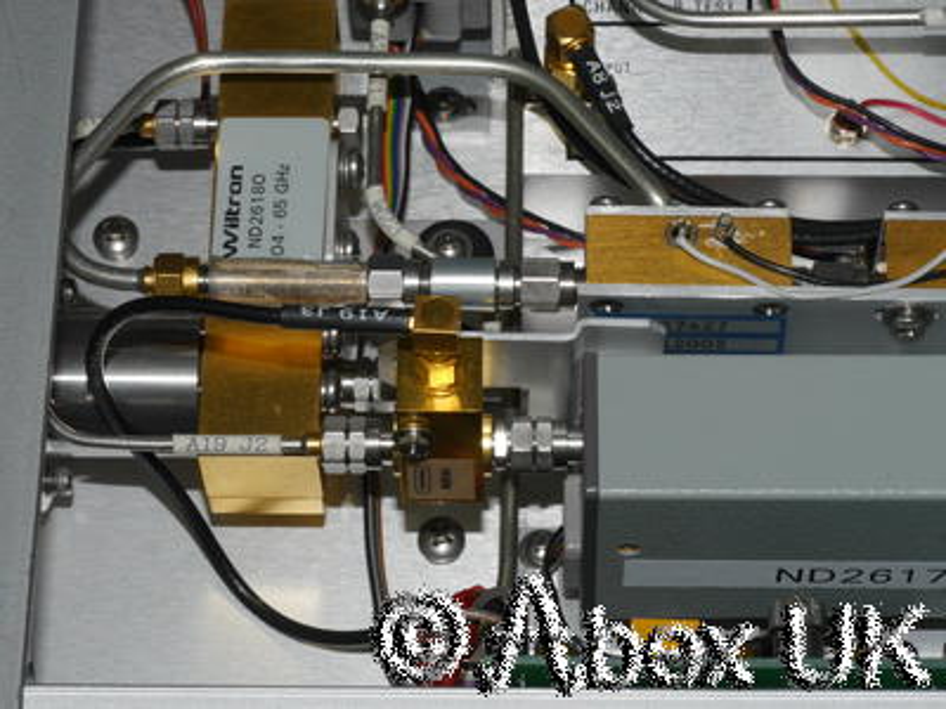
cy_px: 354
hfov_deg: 16.1
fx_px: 3334
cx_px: 473
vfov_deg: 12.1
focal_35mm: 122
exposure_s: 1/60
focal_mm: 61
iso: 400
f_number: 22
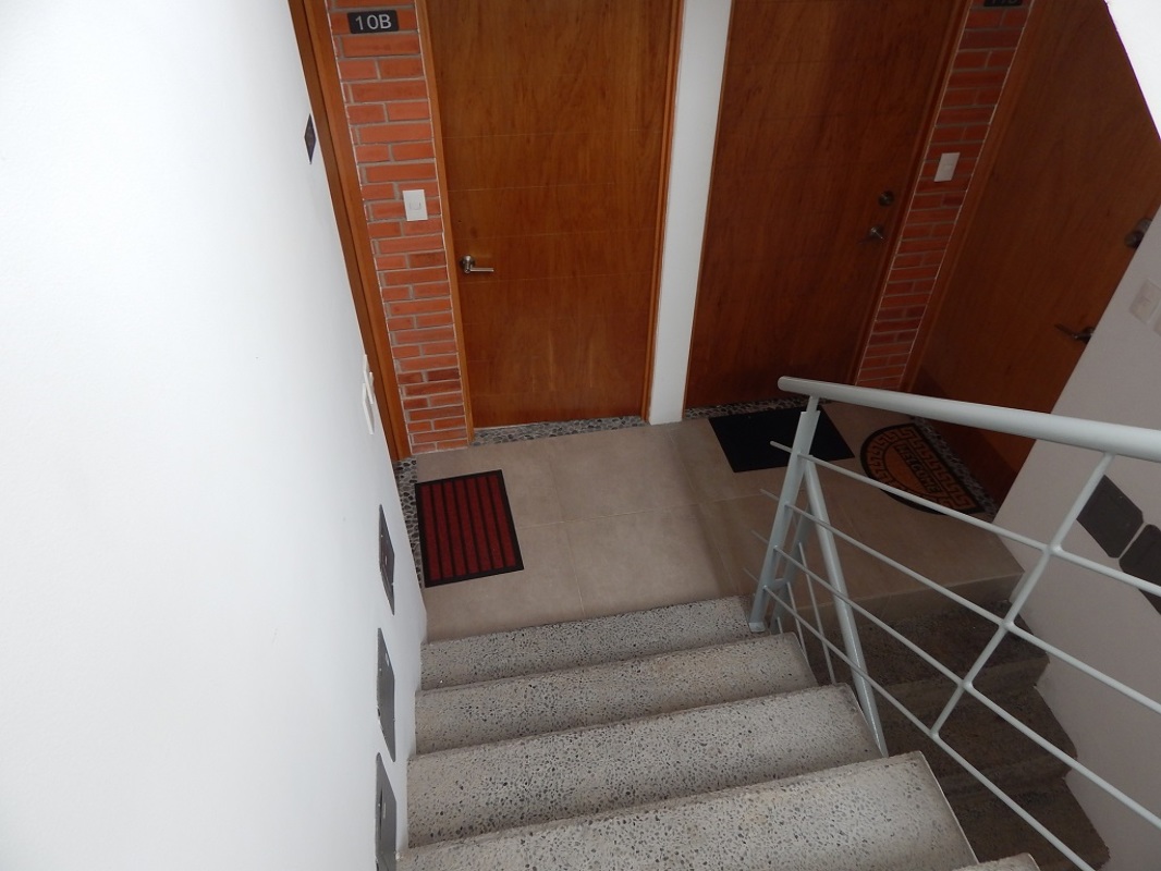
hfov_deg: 73.9
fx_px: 772
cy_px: 436
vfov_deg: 58.9
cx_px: 580
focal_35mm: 23
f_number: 3
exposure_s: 1/30
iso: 125
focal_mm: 4
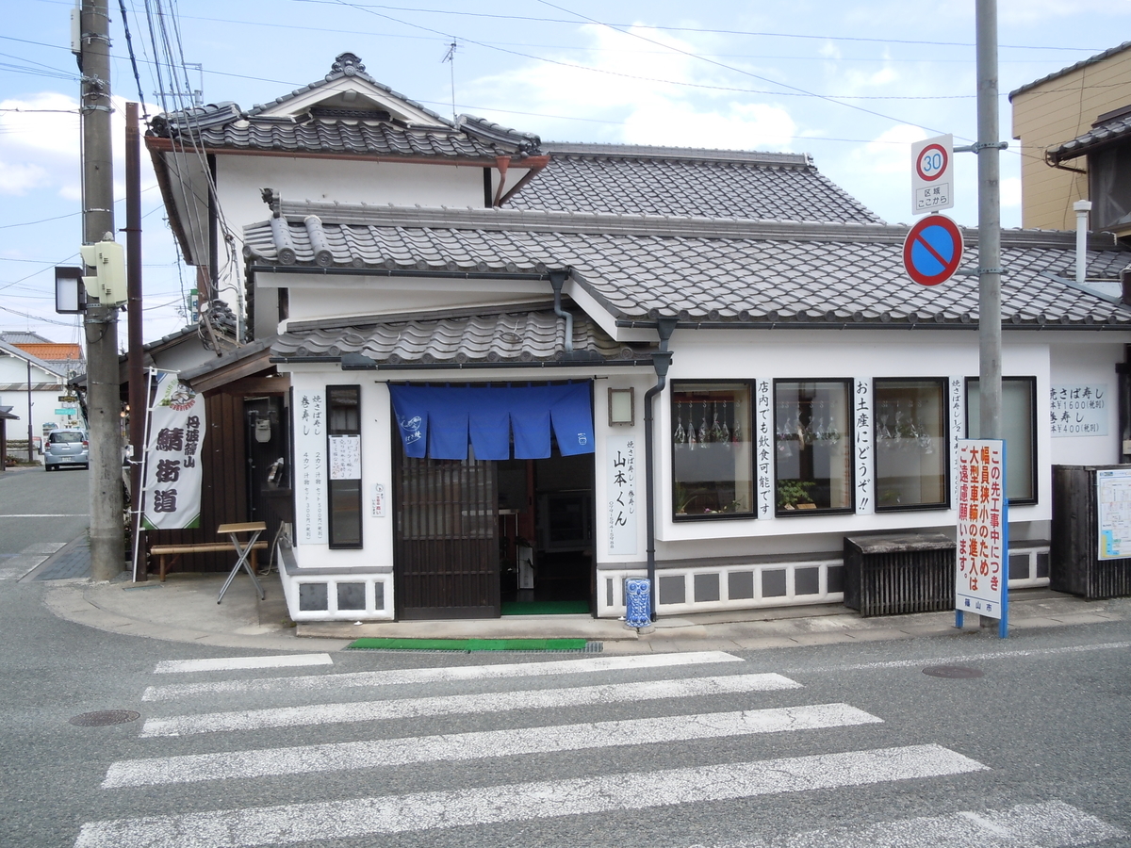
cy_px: 424
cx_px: 566
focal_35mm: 33
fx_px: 1078
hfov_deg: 55.4
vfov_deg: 42.9
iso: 100
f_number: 4
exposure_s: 1/320
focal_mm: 5.9
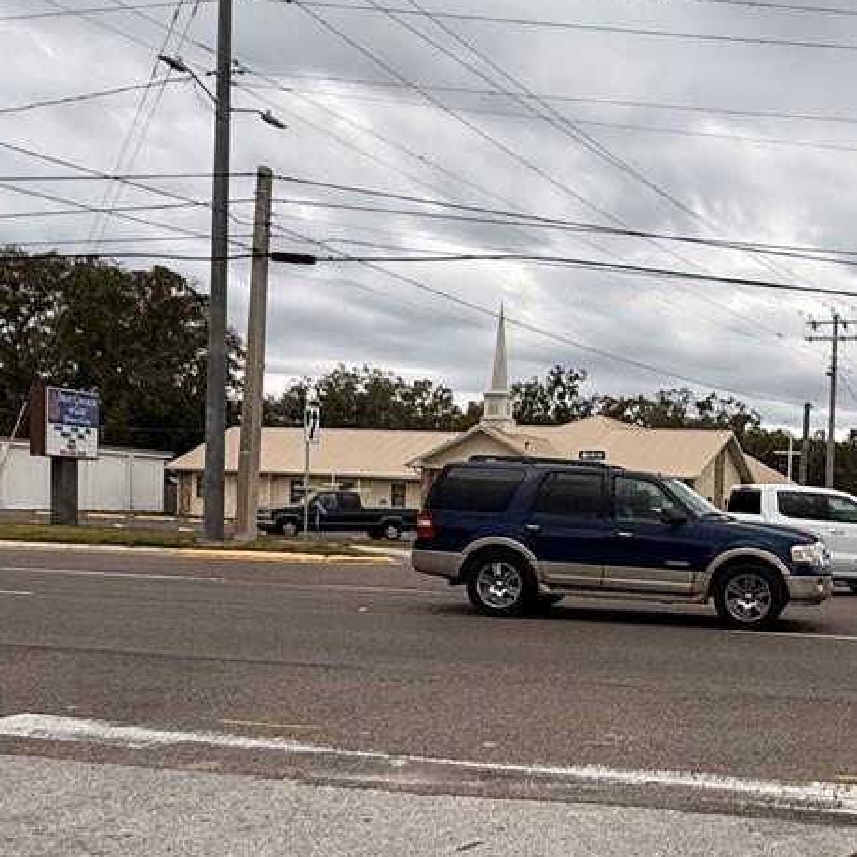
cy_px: 600
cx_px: 760
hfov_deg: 36.9
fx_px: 1204
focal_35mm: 43
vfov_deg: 38.5
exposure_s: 1/1431
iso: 50
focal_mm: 2.22
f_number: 2.2
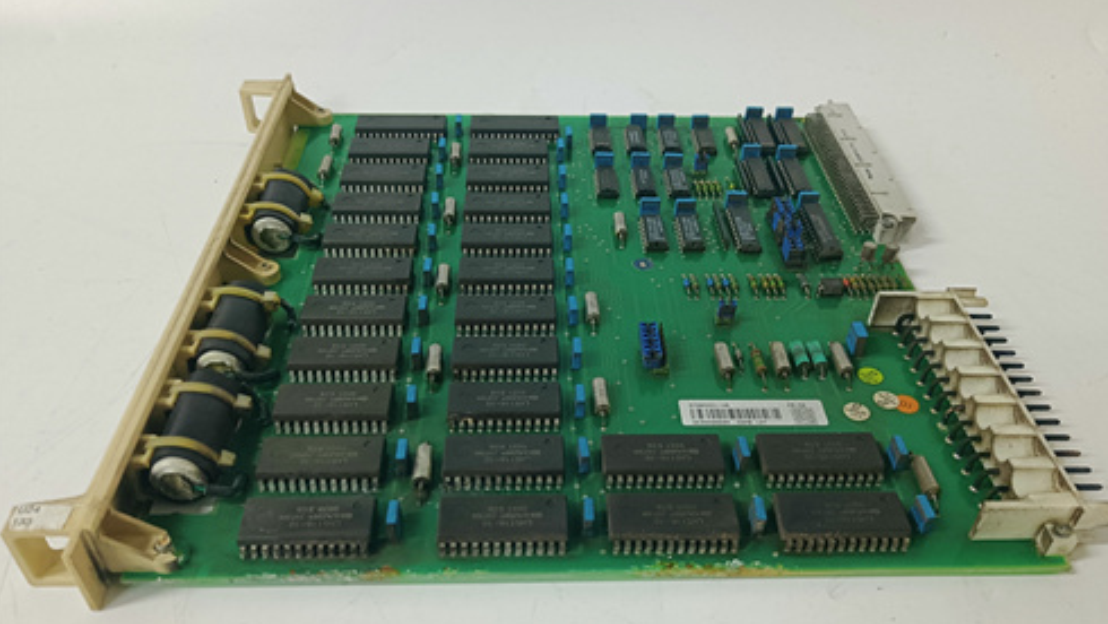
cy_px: 356
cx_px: 556
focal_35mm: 30
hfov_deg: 64.3
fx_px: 882
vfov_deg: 38.9
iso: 866
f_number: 1.9
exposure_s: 1/50
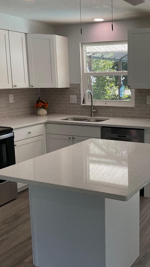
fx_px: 304
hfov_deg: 26.9
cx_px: 128
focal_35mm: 43
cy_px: 133
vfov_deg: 47.4
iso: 25
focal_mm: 3
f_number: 1.8
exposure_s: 1/120
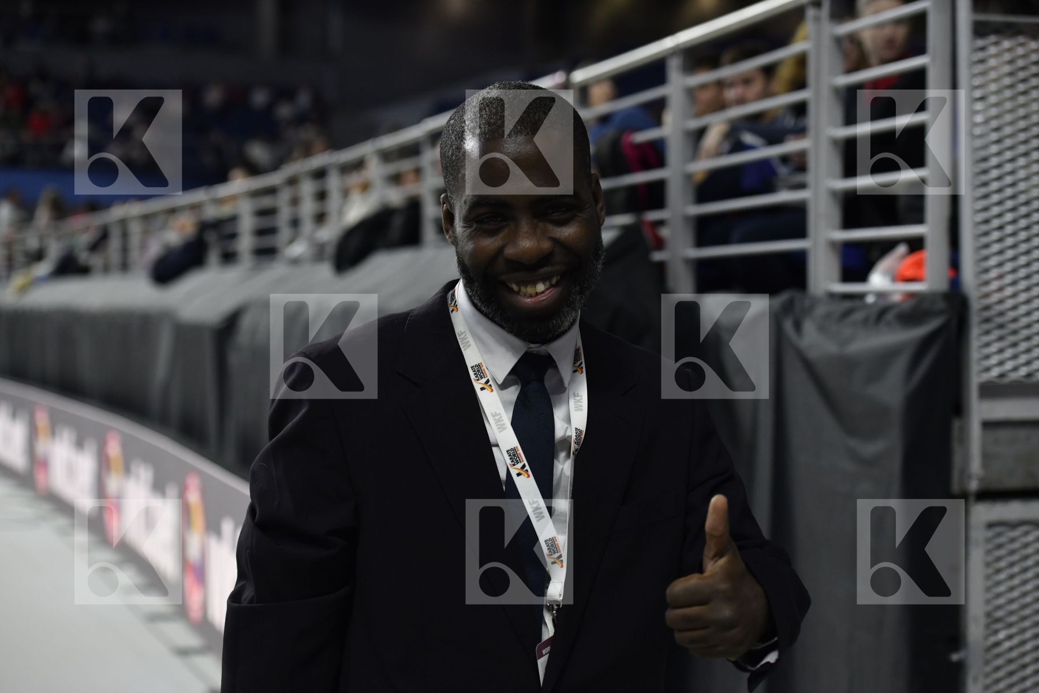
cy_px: 346
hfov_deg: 28.8
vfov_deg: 19.5
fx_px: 2020
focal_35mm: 70
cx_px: 520
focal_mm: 70
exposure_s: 1/400
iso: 1250
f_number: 4
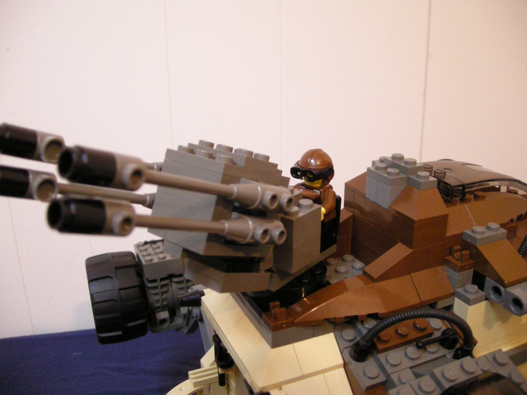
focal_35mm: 35
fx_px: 533
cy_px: 198
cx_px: 264
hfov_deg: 52.6
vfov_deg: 40.7
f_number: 2.8
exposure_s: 1/15.8
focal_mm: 5.7
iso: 400
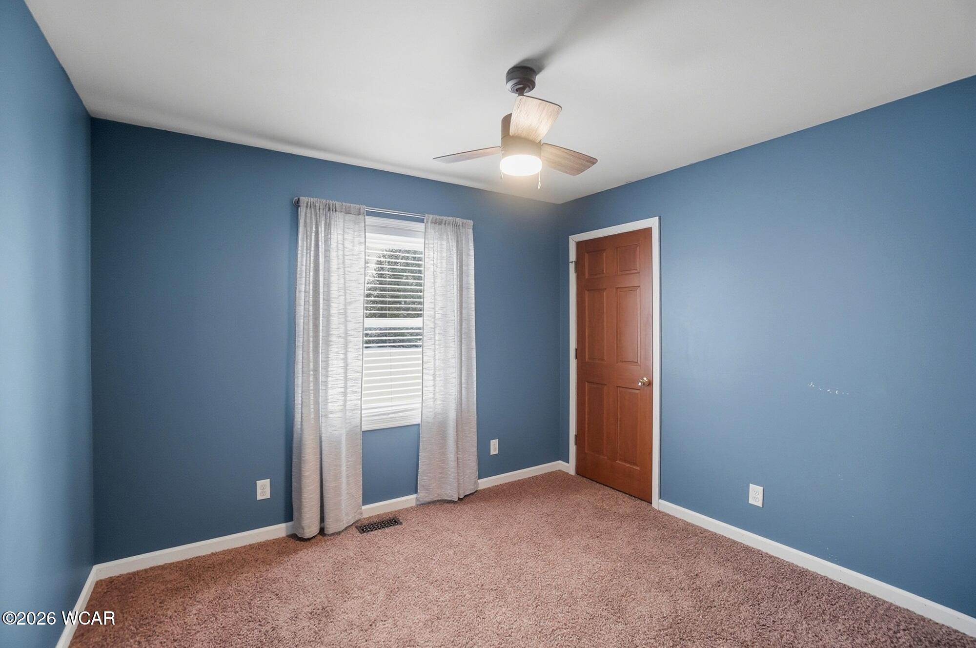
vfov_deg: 77.2
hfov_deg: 100.5
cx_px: 488
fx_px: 406
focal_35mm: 15
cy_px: 324
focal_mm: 10
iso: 100
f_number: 4
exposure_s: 1/125
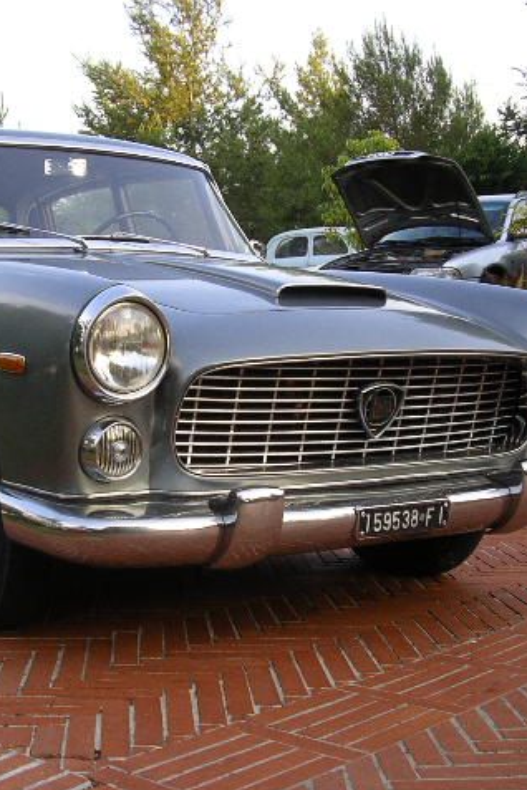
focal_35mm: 53
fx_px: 1164
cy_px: 396
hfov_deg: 25.3
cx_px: 149
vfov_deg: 37.5
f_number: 2.9
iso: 50
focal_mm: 5.8
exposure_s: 1/100
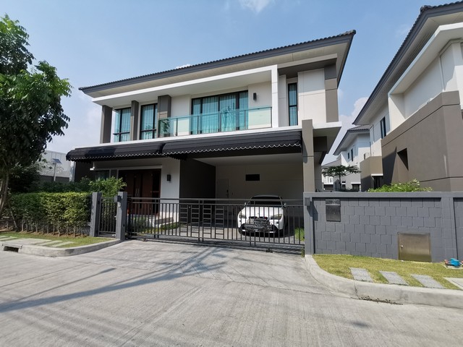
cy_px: 174
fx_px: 227
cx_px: 232
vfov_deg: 74.7
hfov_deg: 91.0
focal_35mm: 17
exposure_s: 1/1339
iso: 50
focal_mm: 2.23
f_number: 2.2
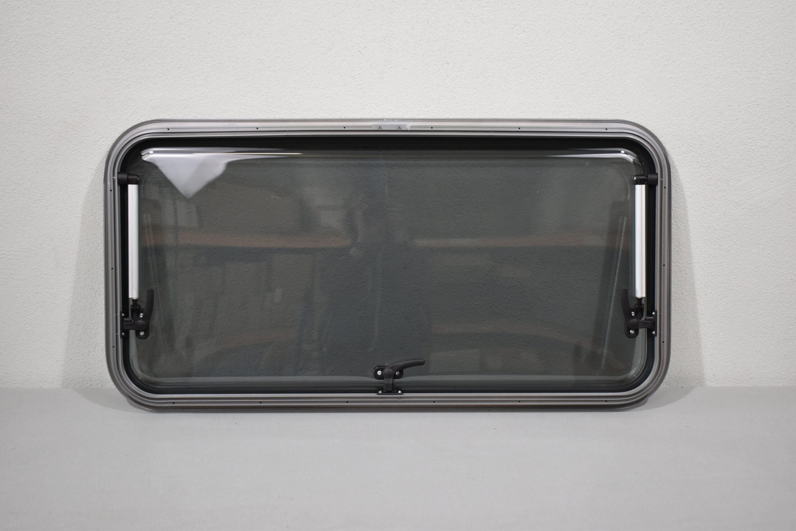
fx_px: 1061
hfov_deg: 41.1
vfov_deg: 28.1
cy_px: 266
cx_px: 398
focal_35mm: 48
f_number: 4.5
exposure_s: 1/200
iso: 800
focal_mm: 32
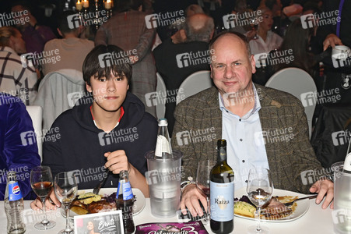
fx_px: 438
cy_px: 117
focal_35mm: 45
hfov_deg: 43.6
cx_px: 176
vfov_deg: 29.8
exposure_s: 1/200
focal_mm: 45
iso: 3200
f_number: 5.6
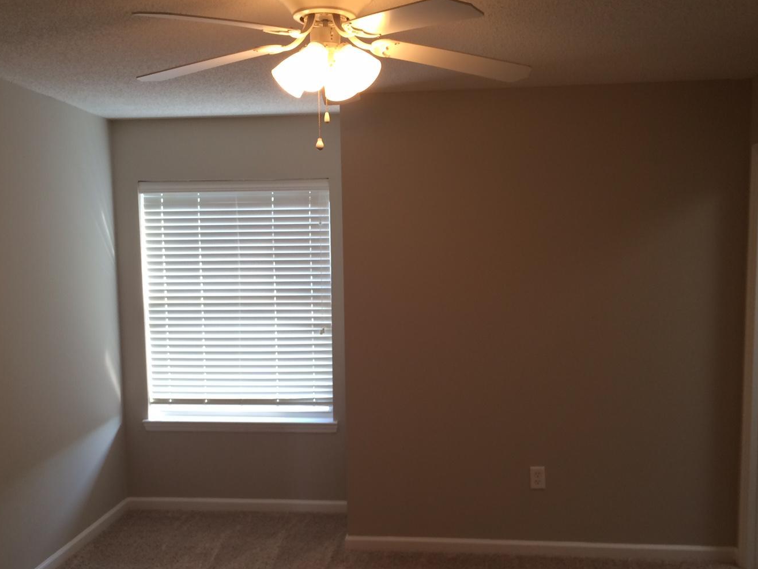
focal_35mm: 36
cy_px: 342
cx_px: 363
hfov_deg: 51.3
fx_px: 788
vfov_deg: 39.5
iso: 40
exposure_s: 1/30
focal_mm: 4.15
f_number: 2.2
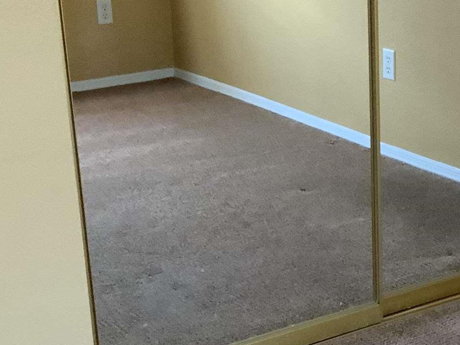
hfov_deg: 20.3
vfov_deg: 16.0
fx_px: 1223
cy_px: 258
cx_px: 506
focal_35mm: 92
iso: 250
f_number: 1.8
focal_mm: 3
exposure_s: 1/40
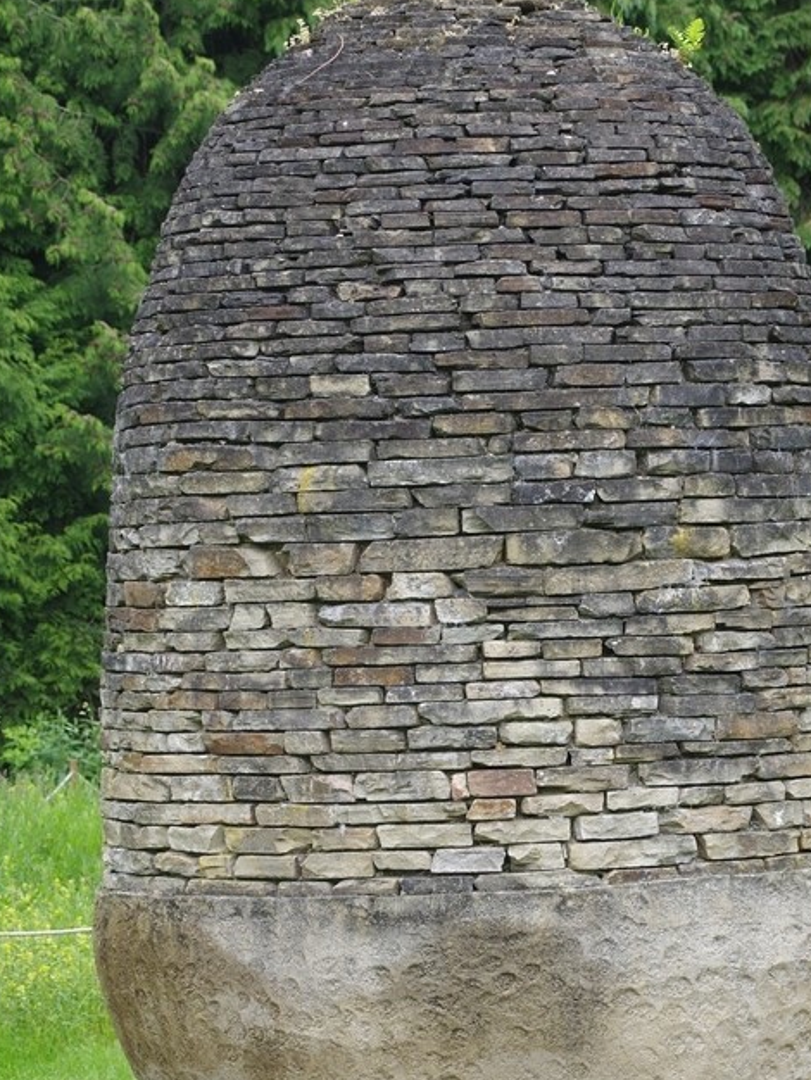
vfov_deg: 11.2
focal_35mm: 176
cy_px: 512
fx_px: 5494
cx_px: 538
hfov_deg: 8.4
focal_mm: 75
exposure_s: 1/125
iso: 400
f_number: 8
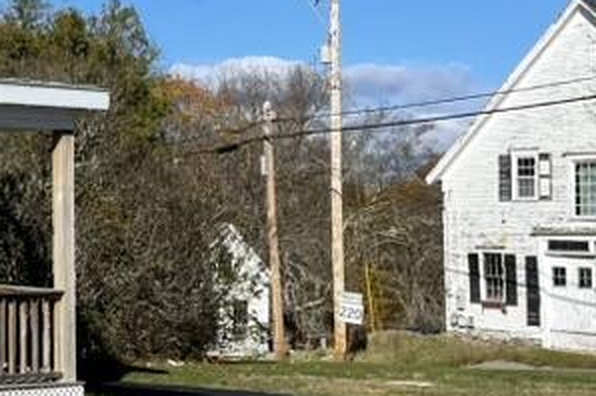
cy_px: 88
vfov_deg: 14.6
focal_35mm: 93
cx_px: -298
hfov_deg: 19.2
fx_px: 1538
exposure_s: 1/5051
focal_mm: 4.2
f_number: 1.6
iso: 32
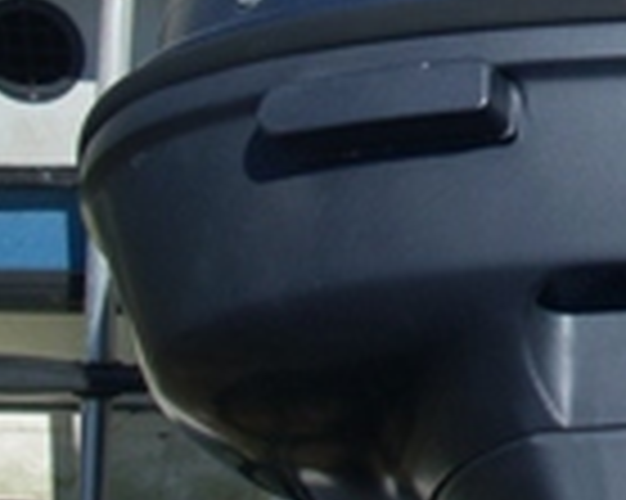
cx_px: 748
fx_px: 1851
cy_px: -108
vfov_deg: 14.8
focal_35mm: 100
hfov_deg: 18.2
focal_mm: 6.2
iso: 64
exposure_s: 1/420
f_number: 5.6
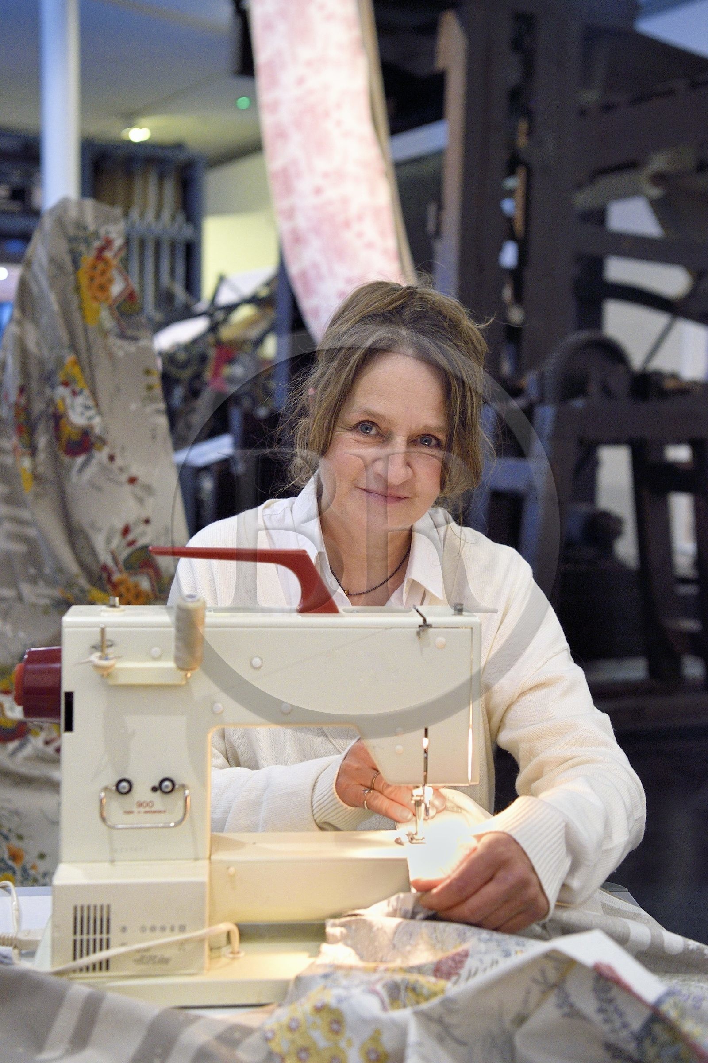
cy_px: 532
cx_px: 354
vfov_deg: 41.1
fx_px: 1416
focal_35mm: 48
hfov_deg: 28.1
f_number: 4
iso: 1600
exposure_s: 1/25
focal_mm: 48
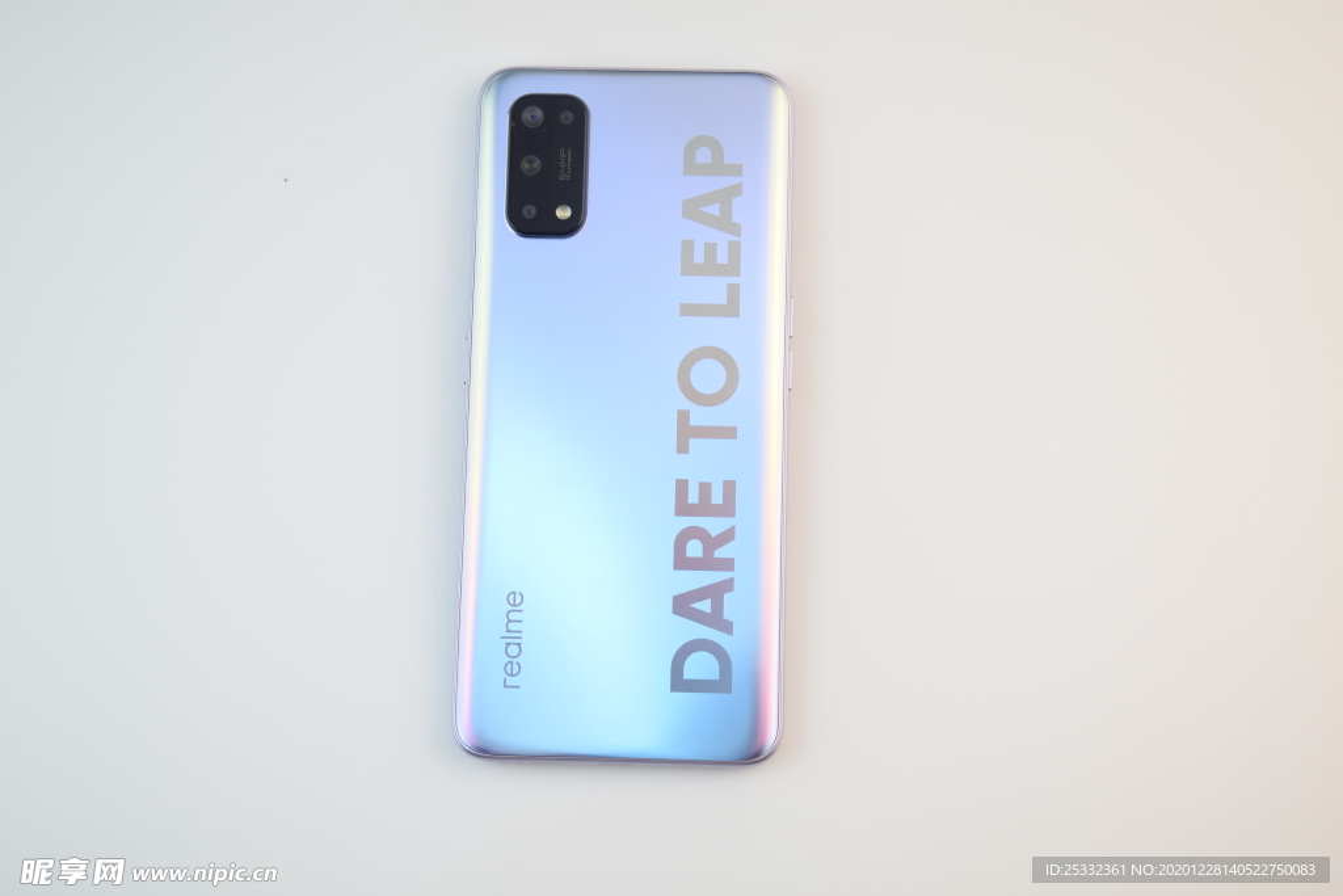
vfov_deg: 25.8
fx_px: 1959
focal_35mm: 52
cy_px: 448
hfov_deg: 37.8
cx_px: 672
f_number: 6.3
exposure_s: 1/60
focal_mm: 35
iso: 100
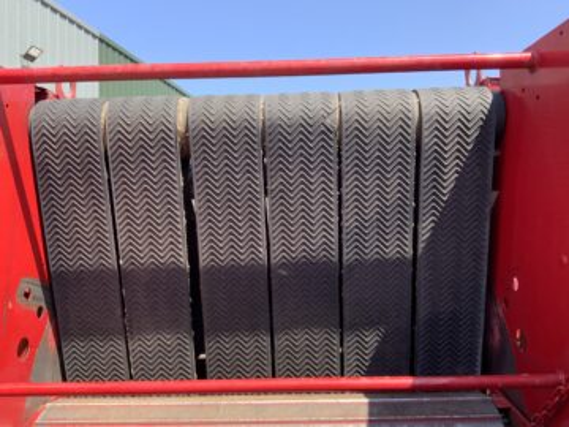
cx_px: 284
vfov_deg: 48.2
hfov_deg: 61.7
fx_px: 477
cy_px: 214
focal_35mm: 29
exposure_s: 1/422
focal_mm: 3
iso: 16
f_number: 1.8
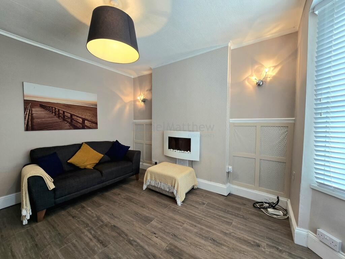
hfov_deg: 106.2
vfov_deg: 89.9
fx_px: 130
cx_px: 172
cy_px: 130
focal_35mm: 13
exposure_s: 1/50
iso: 64
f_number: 2.2
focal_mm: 2.2
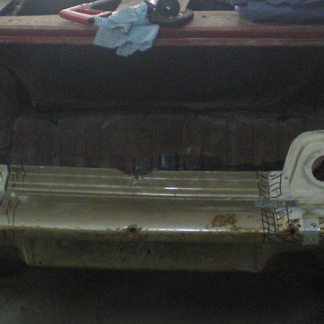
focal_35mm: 93
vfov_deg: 18.6
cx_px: 164
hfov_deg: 18.7
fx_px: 985
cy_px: 84
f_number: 3.1
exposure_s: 1/30
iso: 400
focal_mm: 6.3
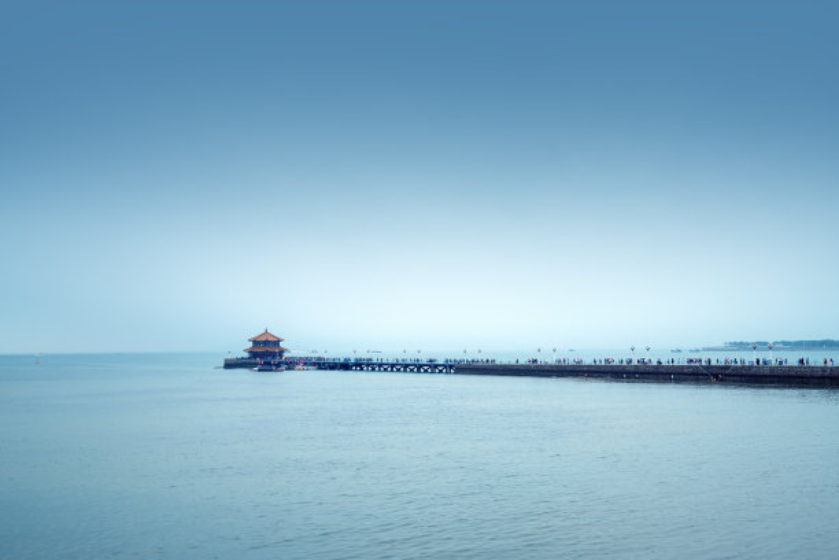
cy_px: 280
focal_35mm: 35
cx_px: 420
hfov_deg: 54.4
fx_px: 816
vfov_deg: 37.9
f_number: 8
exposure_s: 1/100
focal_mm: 35
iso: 100
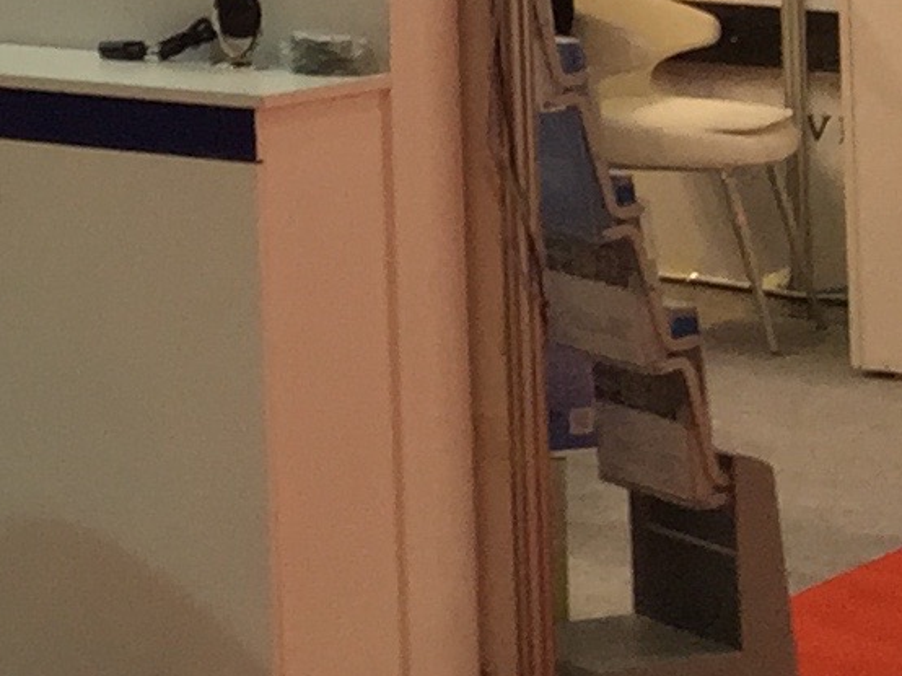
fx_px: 4454
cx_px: -1485
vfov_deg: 8.3
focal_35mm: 171
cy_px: -630
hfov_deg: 9.7
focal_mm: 4.15
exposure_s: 1/60
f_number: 2.2
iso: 32
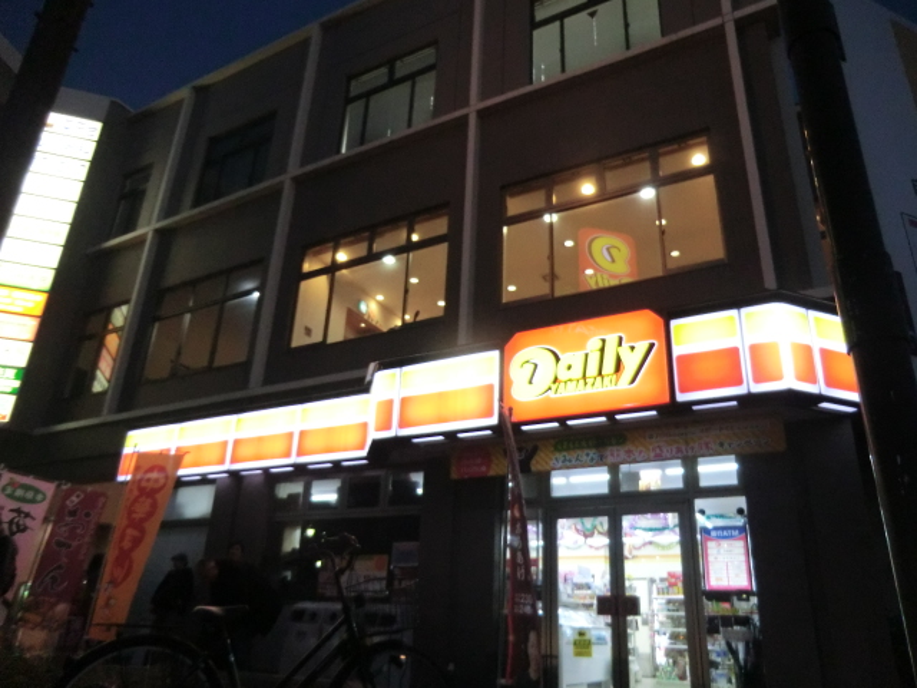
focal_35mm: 24
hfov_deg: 71.6
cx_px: 458
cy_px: 344
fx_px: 636
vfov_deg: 56.8
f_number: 3.2
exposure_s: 1/60
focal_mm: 4.3
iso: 500
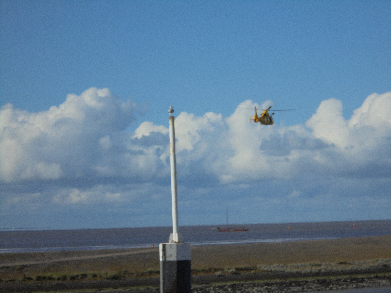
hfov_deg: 12.7
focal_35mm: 156
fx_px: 1762
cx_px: 196
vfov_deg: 9.5
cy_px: 146
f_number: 6.5
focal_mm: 27.6
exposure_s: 1/800
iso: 100
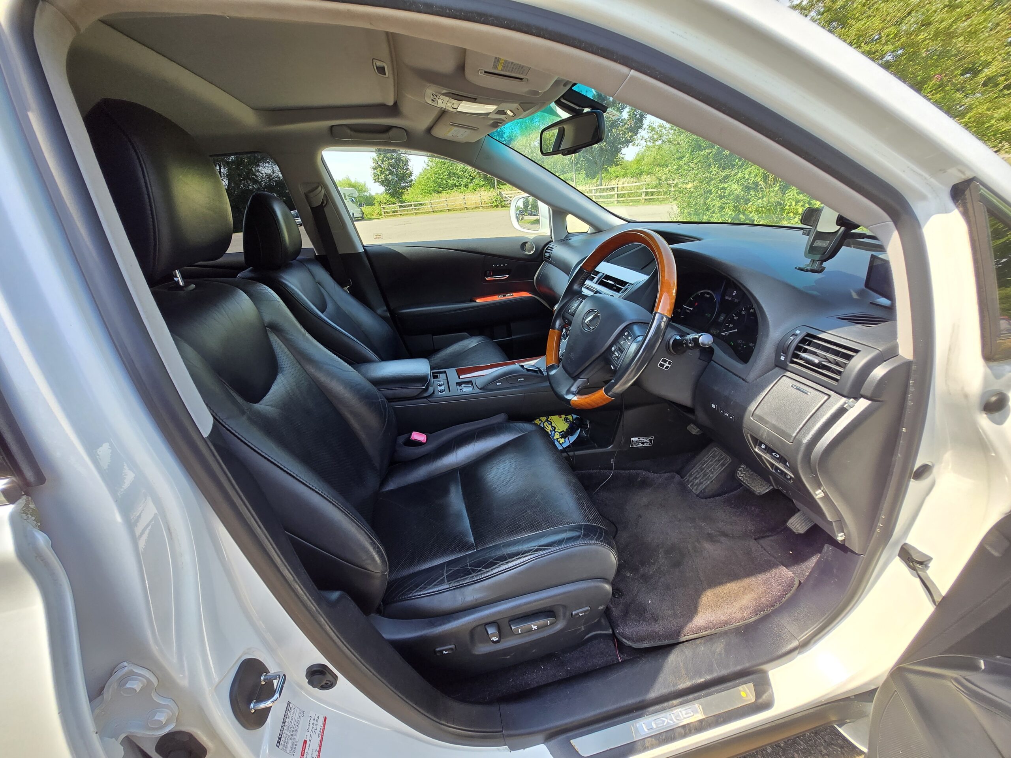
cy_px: 379
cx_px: 506
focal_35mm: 13
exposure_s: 1/116
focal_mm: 1.7
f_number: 2.2
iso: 25
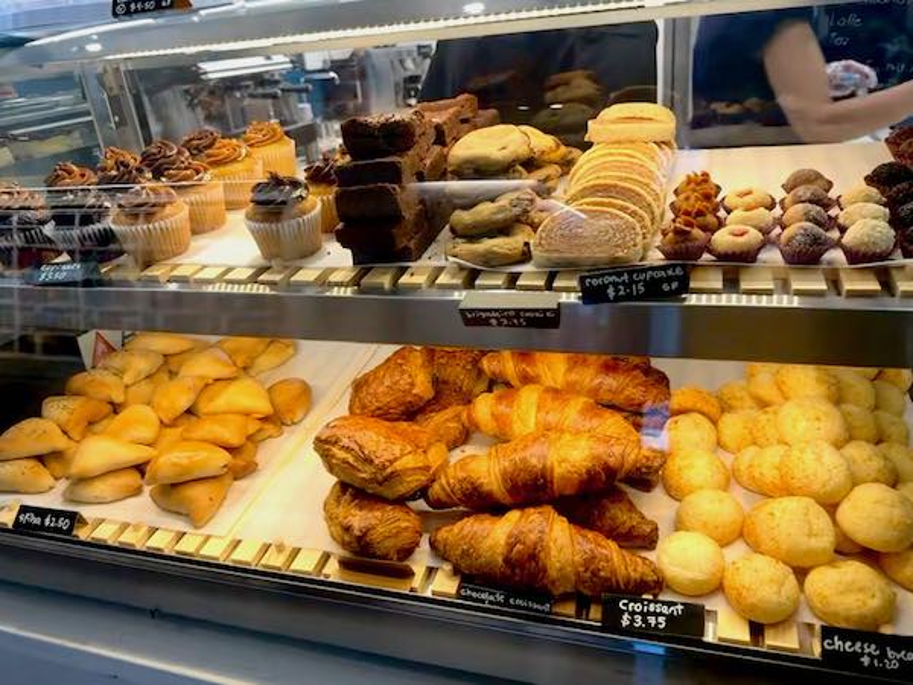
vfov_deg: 56.8
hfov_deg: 71.6
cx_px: 456
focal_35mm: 24
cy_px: 342
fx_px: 633
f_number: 1.78
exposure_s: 1/120
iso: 125
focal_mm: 6.76
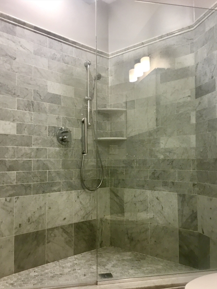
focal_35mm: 31
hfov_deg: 45.4
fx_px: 259
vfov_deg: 58.4
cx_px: 108
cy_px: 144
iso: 64
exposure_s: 1/30
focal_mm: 3.3
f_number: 2.4
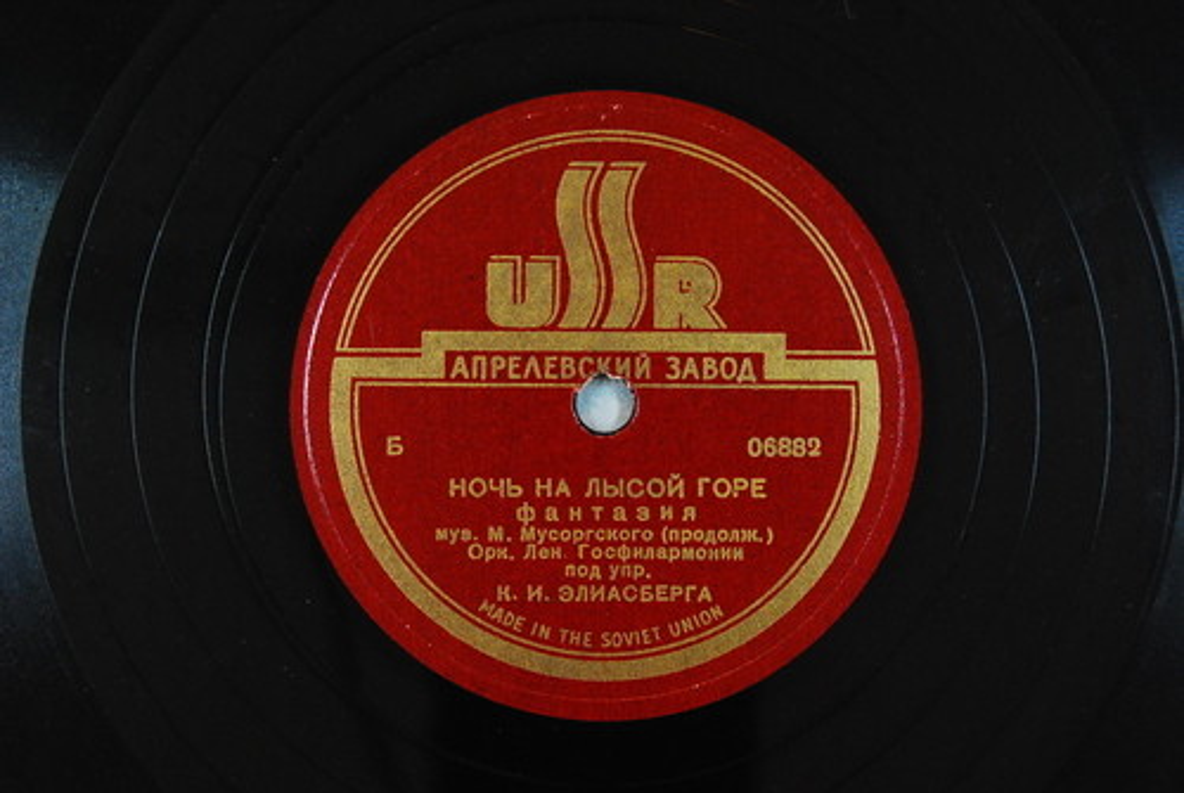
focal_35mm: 72
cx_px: 592
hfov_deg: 28.0
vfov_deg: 19.0
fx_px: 2371
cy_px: 396
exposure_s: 1/25
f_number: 8
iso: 1600
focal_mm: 48
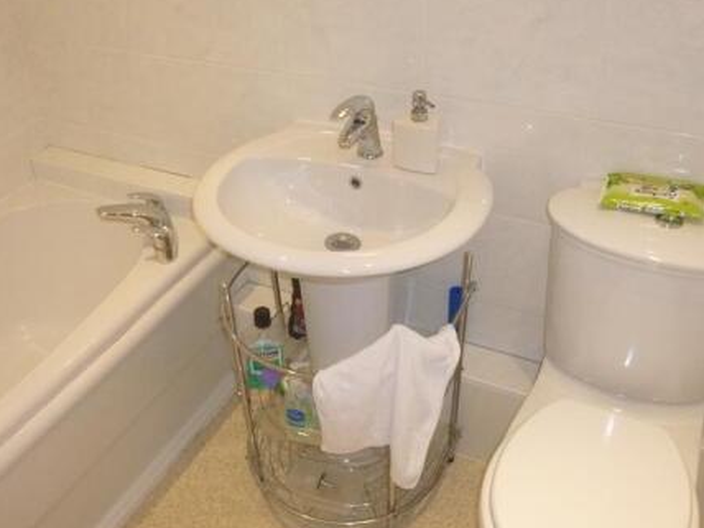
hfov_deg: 53.9
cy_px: 295
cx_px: 316
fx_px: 691
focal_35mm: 34
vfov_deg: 41.7
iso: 320
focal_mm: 4.5
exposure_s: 1/60
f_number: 3.1
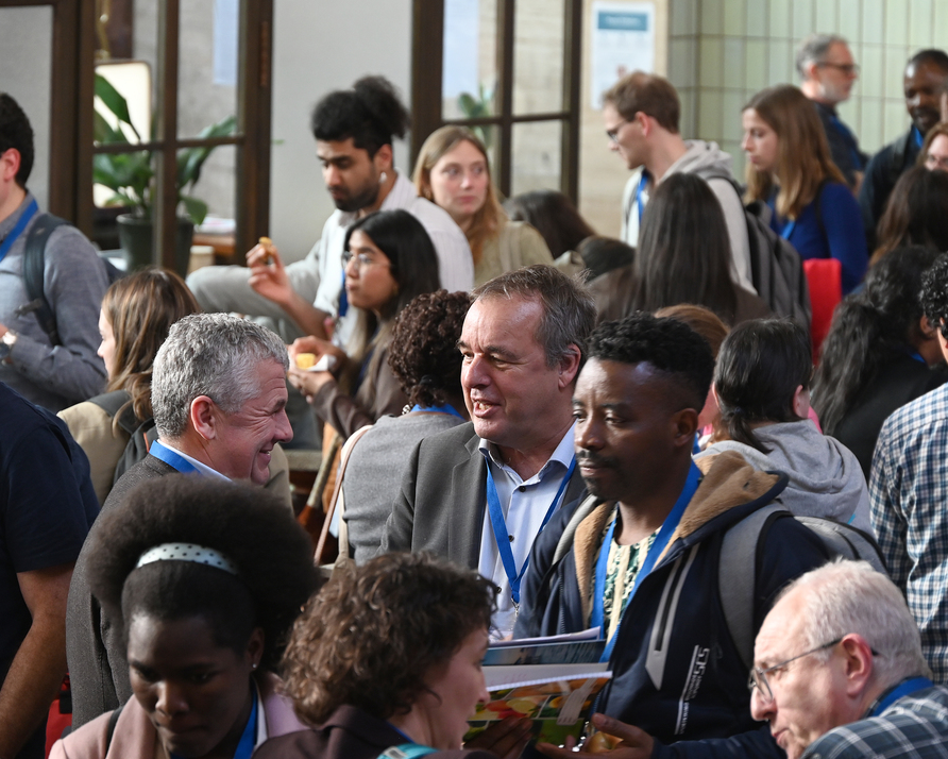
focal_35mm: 159
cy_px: 381
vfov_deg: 9.7
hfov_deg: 12.1
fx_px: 4462
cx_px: 452
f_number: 6.3
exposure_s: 1/125
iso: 2000
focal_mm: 140
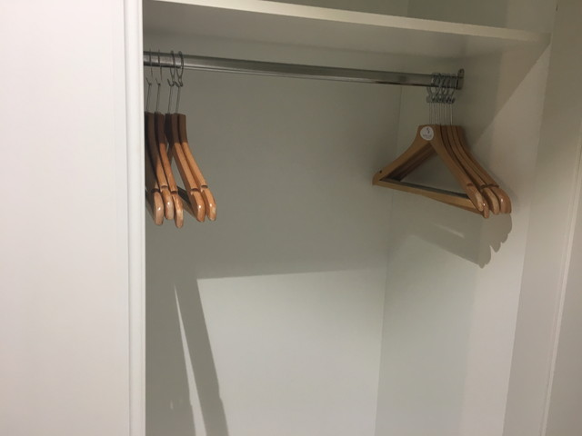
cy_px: 218
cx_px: 291
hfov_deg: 61.7
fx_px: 488
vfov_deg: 48.2
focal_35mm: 29
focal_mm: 4.15
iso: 80
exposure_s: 1/33
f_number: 2.2
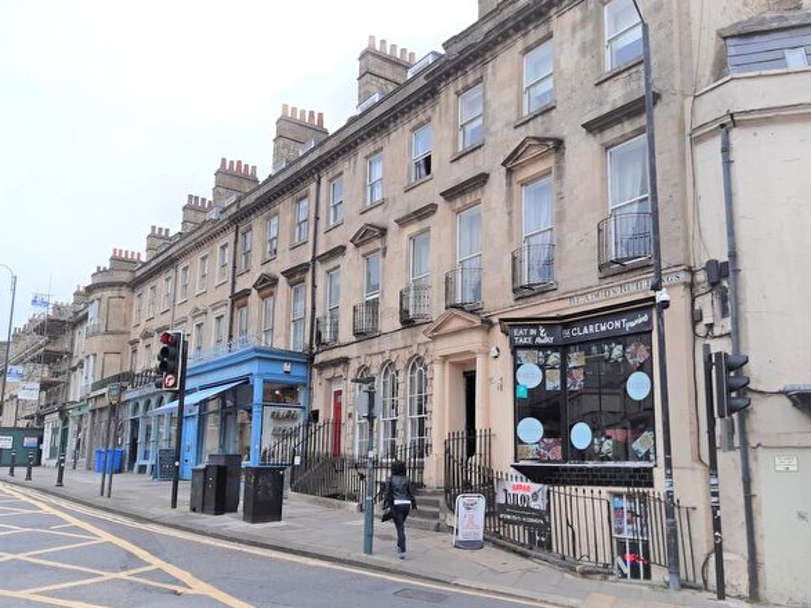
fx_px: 726
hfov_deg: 58.4
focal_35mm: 31
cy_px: 339
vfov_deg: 45.3
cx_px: 410
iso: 40
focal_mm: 3.92
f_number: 1.7
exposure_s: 1/1072
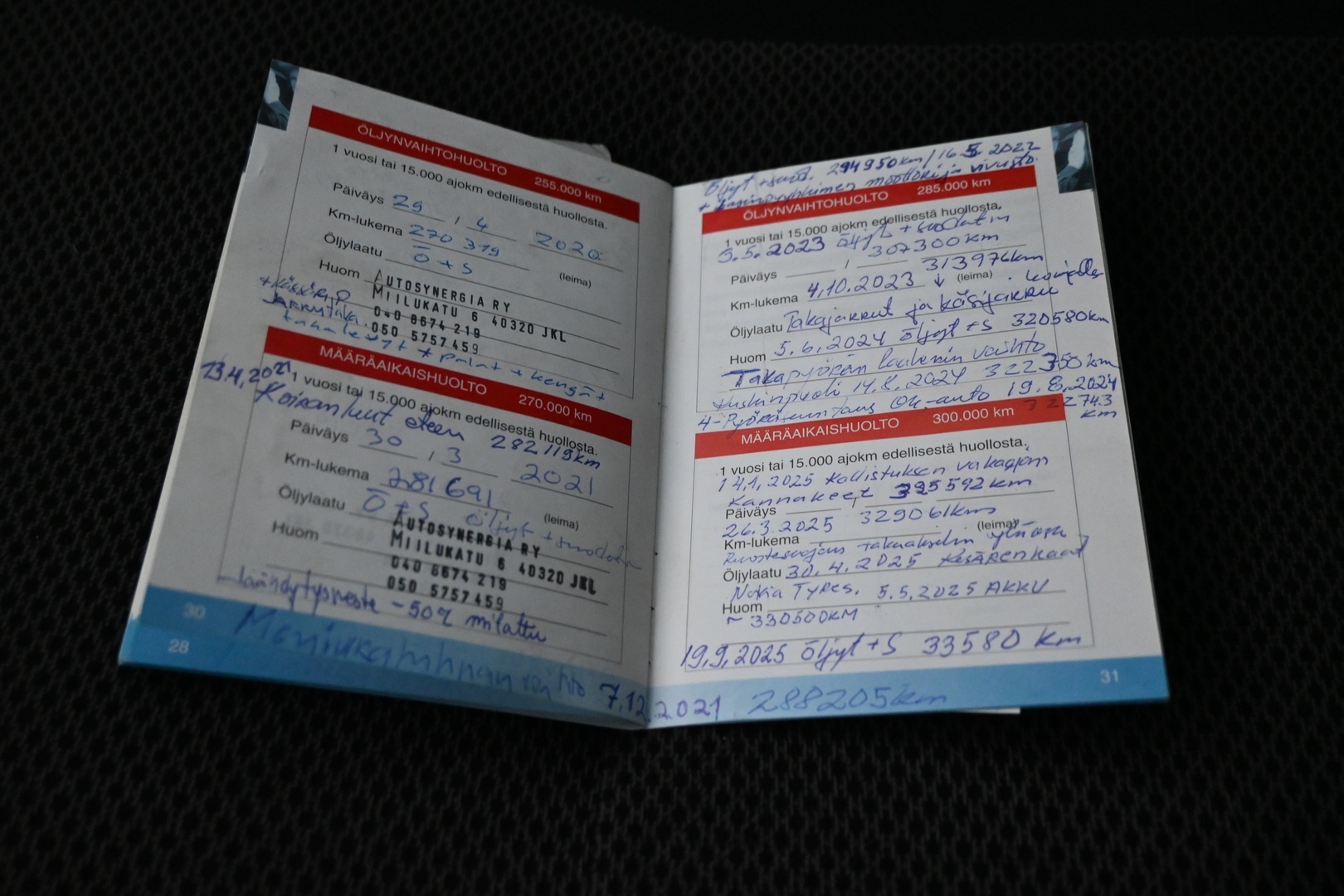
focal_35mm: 34
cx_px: 672
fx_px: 1260
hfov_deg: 56.1
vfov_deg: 39.1
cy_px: 448
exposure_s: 1/40
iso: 3200
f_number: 4
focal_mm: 22.5
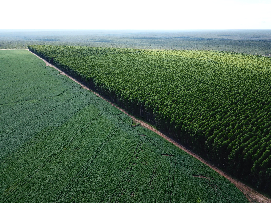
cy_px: 102
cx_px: 136
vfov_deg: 53.1
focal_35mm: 26
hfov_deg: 67.3
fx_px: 204
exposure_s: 1/513
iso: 100
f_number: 2.2
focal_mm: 4.73
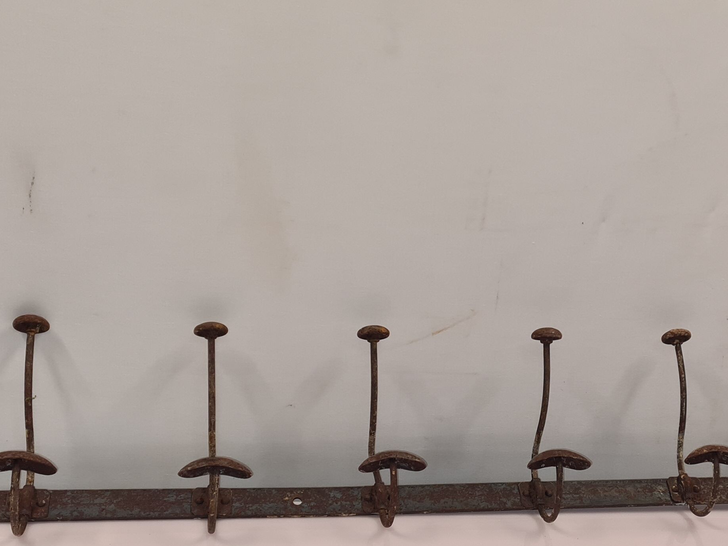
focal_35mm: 57
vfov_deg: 25.6
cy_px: 352
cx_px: 507
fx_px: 1199
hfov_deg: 33.4
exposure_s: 1/50
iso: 125
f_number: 1.8
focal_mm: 5.4
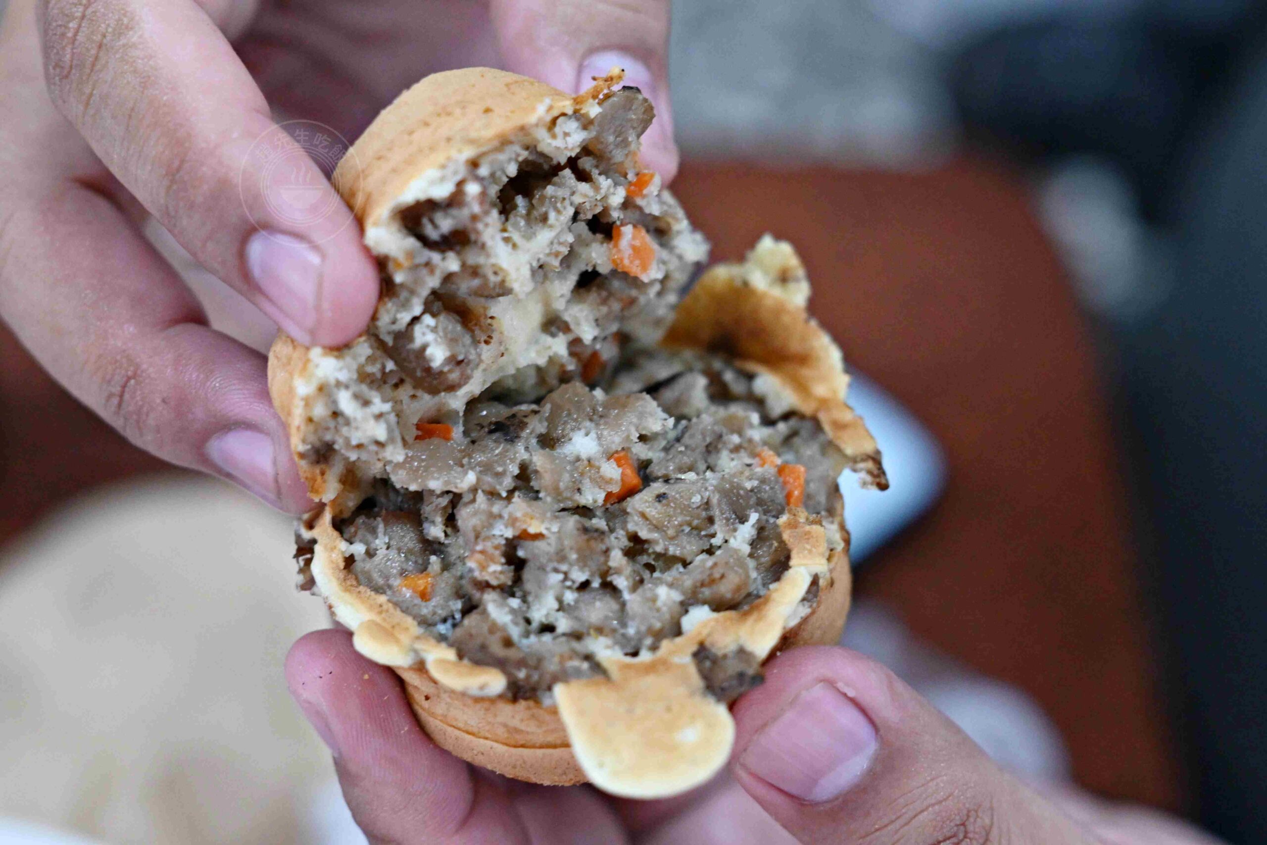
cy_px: 422
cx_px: 634
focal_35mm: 75
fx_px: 2640
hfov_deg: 27.0
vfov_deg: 18.2
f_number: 2.8
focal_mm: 50
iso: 2800
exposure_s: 1/200
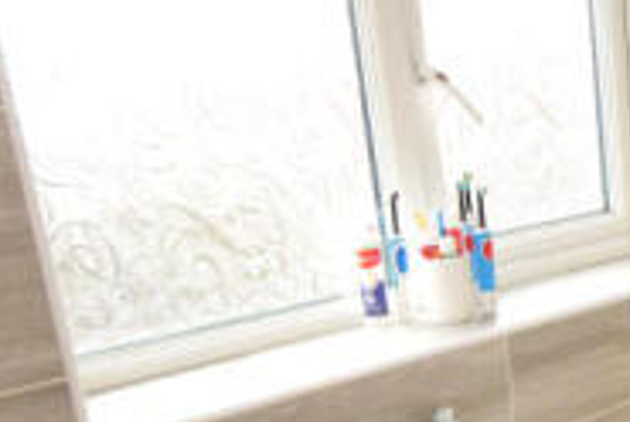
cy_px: 335
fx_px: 929
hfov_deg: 28.7
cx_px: 867
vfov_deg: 25.2
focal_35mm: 53
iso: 1250
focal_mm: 10
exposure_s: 1/80
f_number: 9
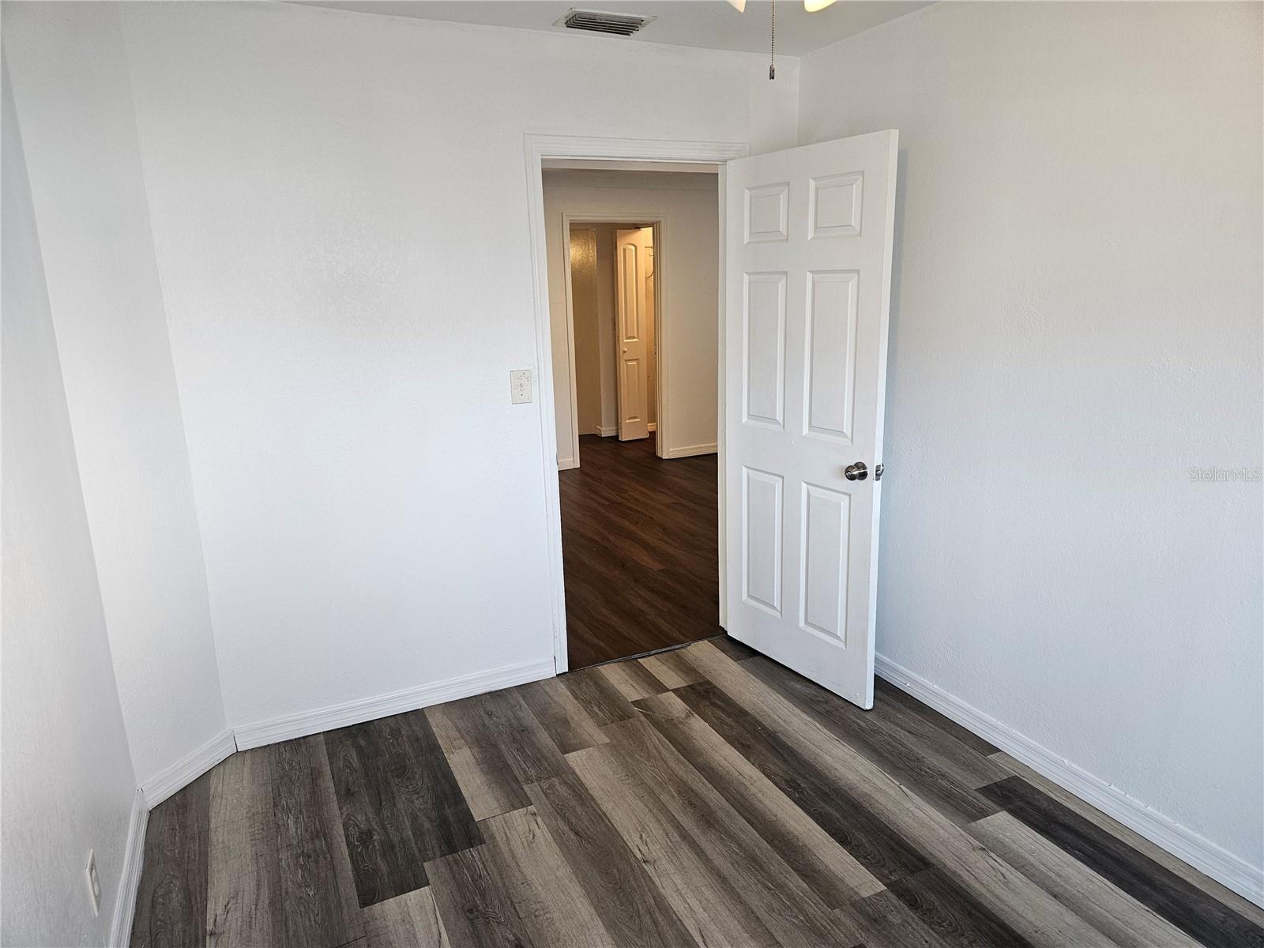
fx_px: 840
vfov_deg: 58.9
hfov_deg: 73.9
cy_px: 474
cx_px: 632
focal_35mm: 23
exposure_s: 1/120
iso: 125
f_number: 1.8
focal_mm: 5.4
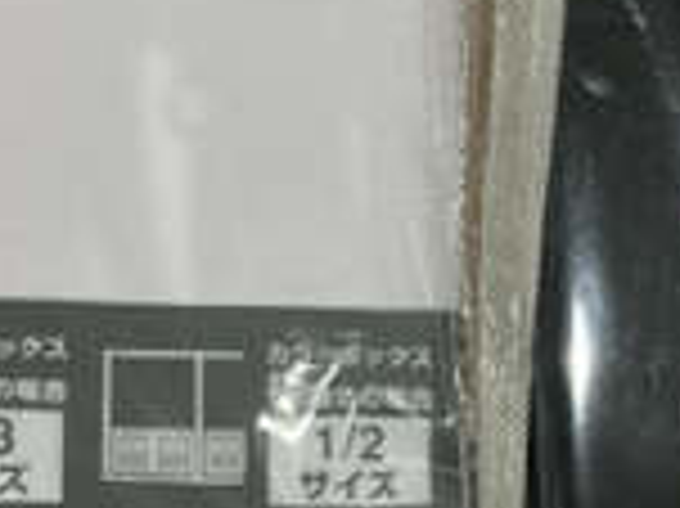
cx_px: 459
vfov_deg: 13.3
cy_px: 508
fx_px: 2159
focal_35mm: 110
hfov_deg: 17.8
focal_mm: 5.1
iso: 40
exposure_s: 1/162
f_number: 1.6
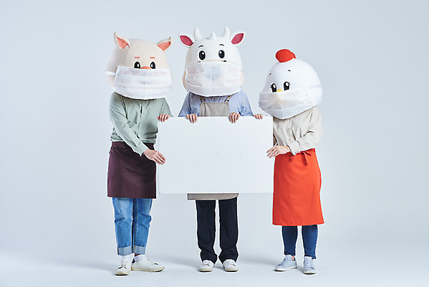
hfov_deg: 39.6
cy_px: 144
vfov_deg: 27.0
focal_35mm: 50
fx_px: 596
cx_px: 214
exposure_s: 1/125
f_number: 14
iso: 100
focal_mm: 50
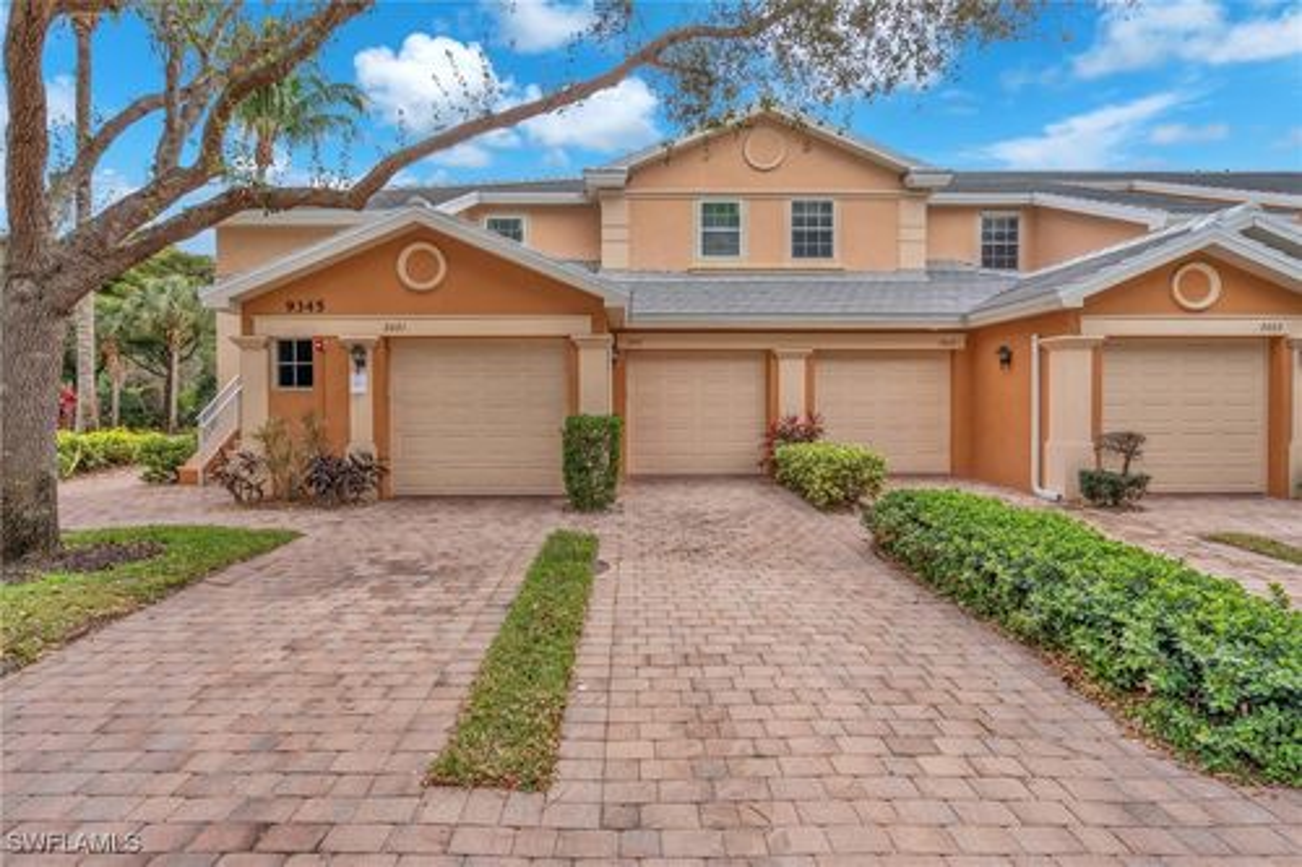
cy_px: 434
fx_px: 615
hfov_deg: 93.3
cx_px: 651
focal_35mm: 17
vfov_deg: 70.4
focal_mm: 17
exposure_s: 1/20
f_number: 9
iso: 100
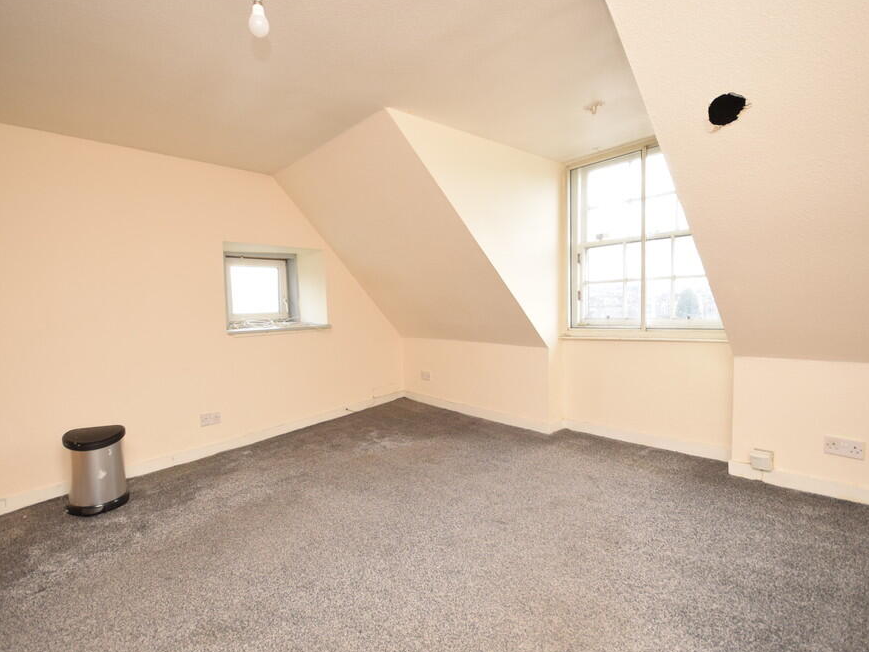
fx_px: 427
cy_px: 336
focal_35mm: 17
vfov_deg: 74.7
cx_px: 414
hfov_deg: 91.0
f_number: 5
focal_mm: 10
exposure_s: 1/100
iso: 800
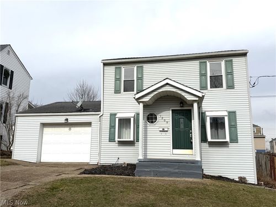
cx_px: 138
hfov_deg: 58.4
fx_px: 247
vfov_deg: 45.4
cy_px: 104
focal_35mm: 31
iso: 80
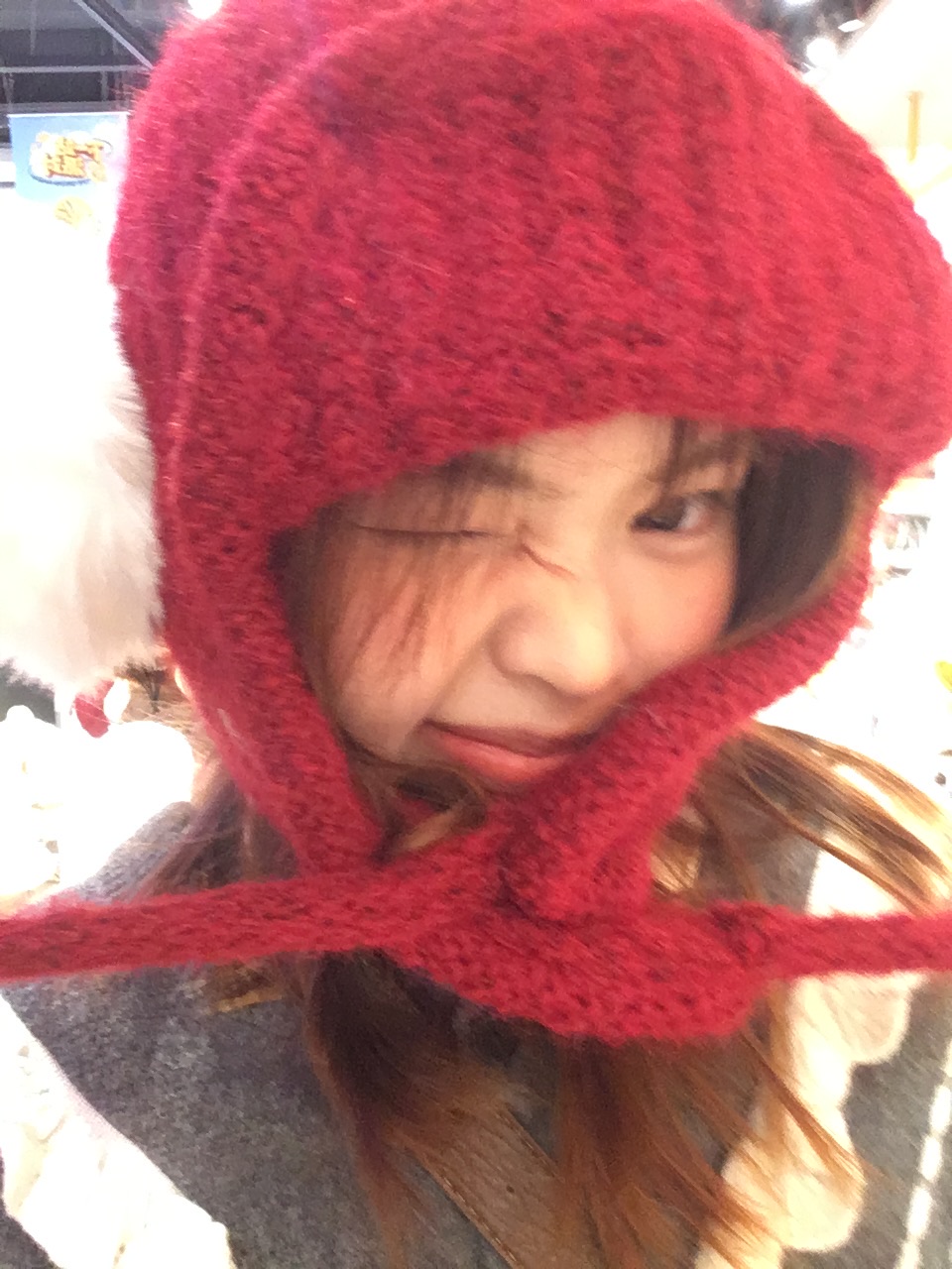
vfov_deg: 58.4
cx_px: 476
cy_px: 634
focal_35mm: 31
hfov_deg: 45.4
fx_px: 1137
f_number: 2.4
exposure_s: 1/33
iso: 400
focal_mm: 2.15
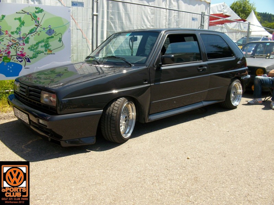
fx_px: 269
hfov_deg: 54.0
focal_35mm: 34
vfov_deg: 41.8
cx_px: 137
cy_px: 102
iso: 80
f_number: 5.5
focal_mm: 5.7
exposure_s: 1/216
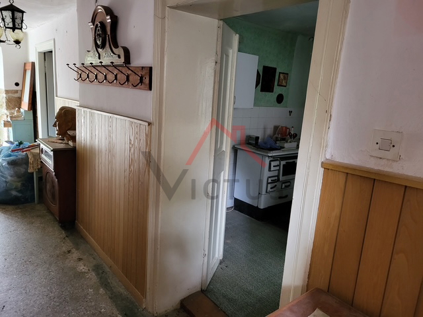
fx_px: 318
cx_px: 212
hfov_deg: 67.3
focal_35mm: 26
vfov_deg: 53.1
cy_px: 158
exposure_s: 1/50
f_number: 1.8
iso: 640
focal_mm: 5.4
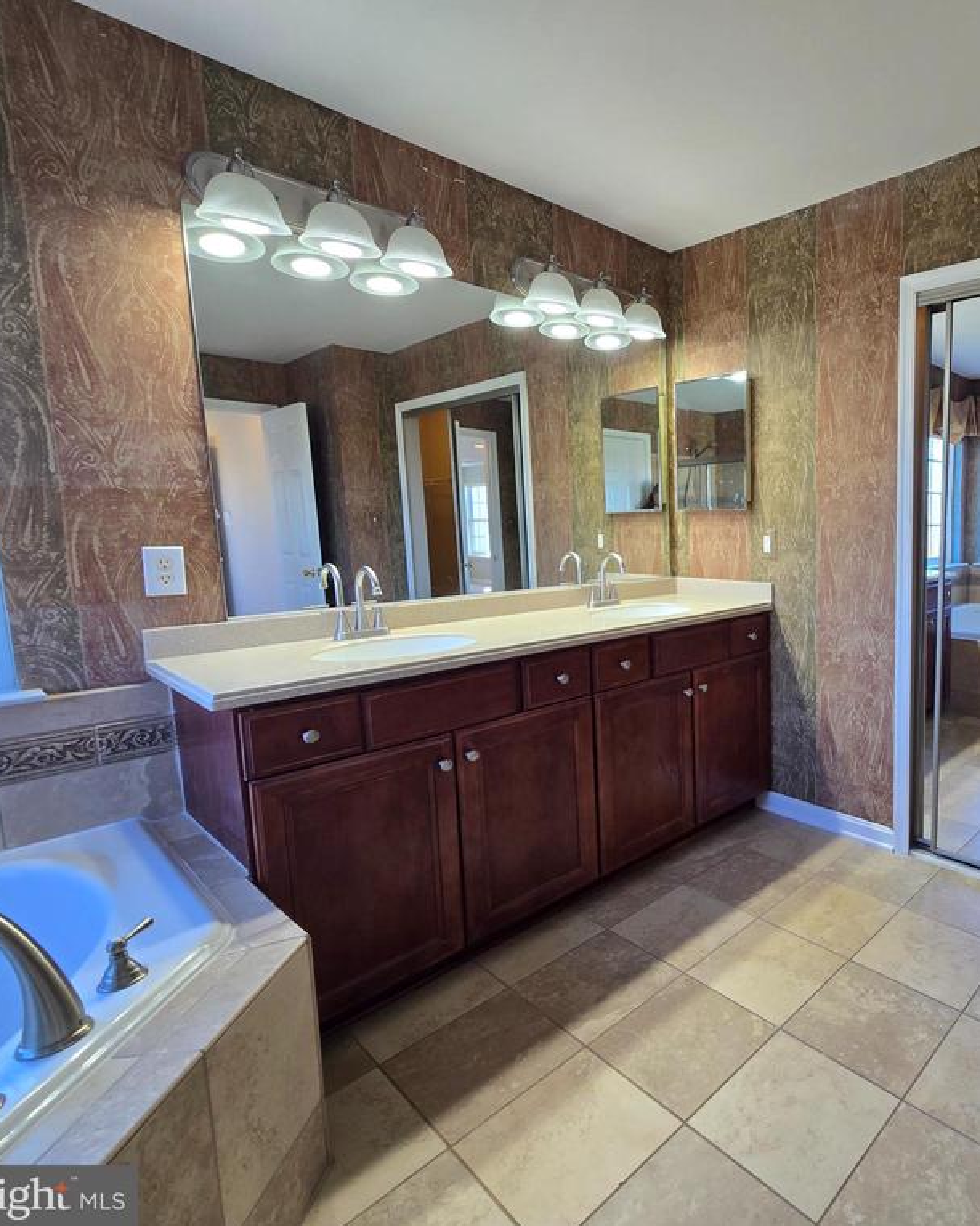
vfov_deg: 89.6
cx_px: 759
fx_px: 616
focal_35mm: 17
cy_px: 615
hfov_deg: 70.7
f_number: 2.2
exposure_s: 1/60
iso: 64
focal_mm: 2.2
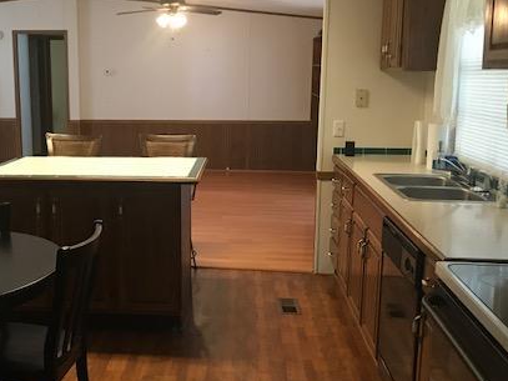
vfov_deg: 32.8
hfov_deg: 42.4
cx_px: 172
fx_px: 646
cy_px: 177
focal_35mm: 44
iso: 80
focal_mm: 3.99
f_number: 1.8
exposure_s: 1/15
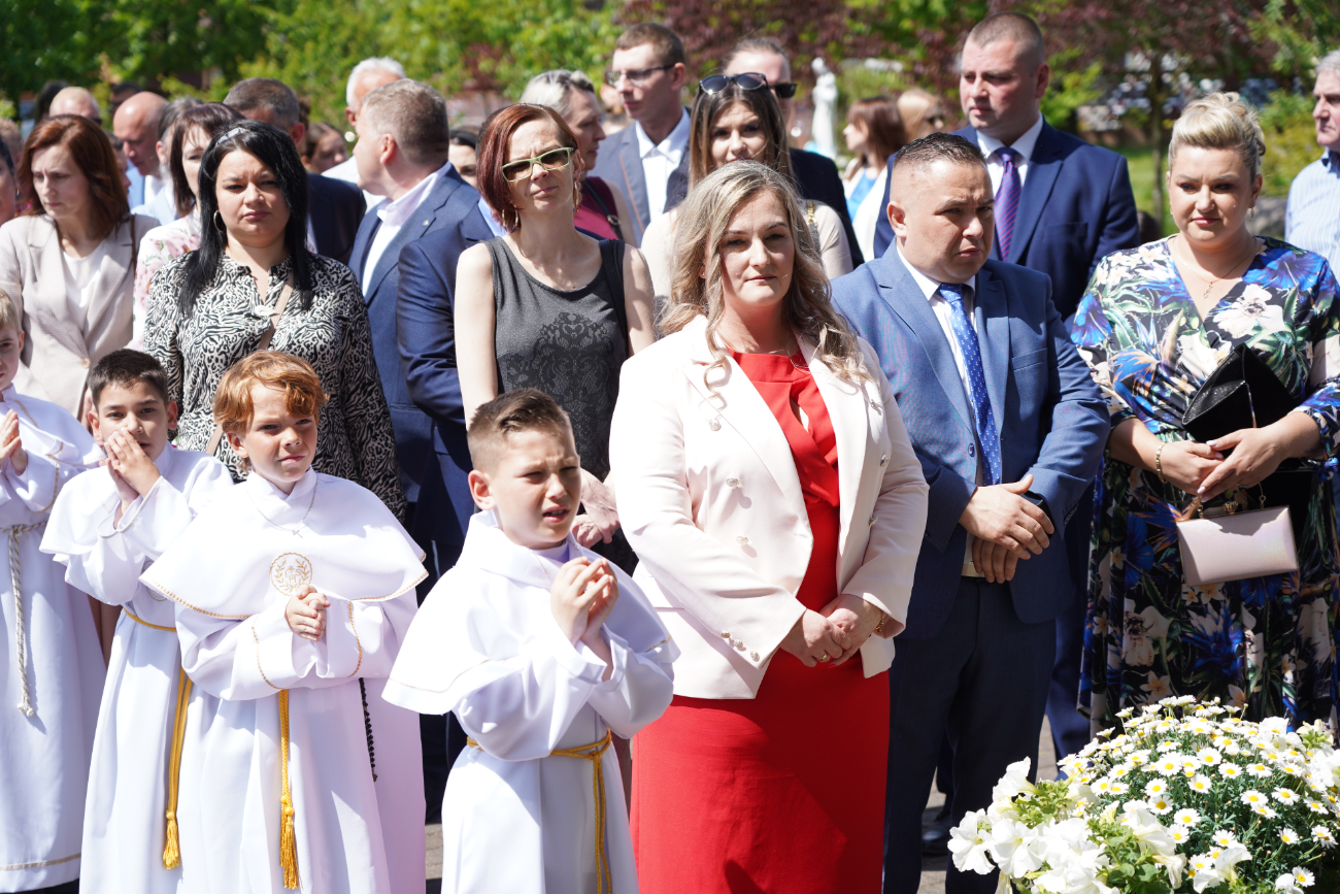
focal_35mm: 73
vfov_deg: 18.7
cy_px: 447
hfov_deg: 27.7
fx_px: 2717
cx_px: 670
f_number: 4
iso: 100
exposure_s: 1/500
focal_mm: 73
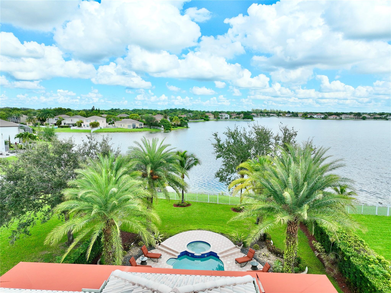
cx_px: 196
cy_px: 146
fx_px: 271
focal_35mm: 24
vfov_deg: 56.8
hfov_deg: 71.6
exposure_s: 1/2500
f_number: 2.8
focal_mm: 12.29
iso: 400
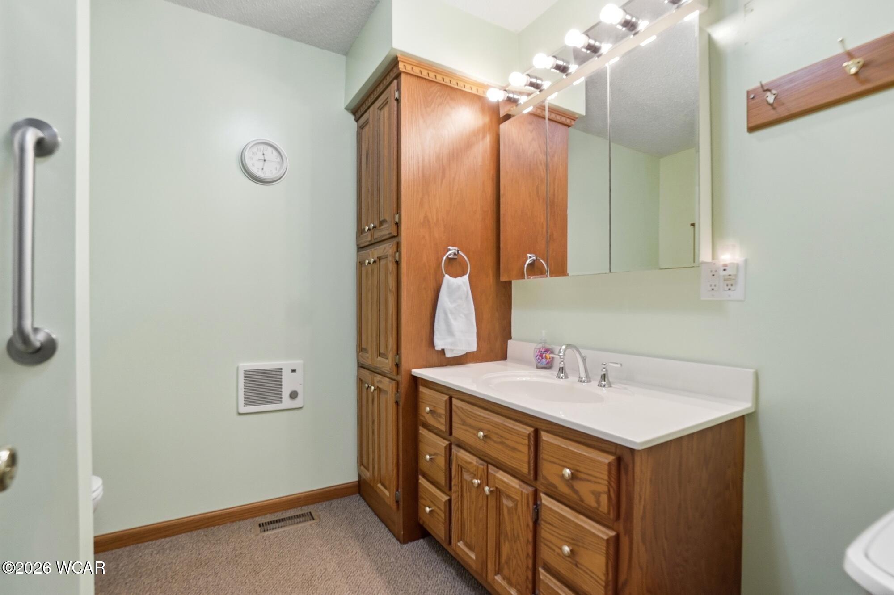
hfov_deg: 100.4
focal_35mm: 15
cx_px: 447
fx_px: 372
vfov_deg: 77.3
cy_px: 298
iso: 125
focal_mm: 10
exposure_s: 1/200
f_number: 5.6
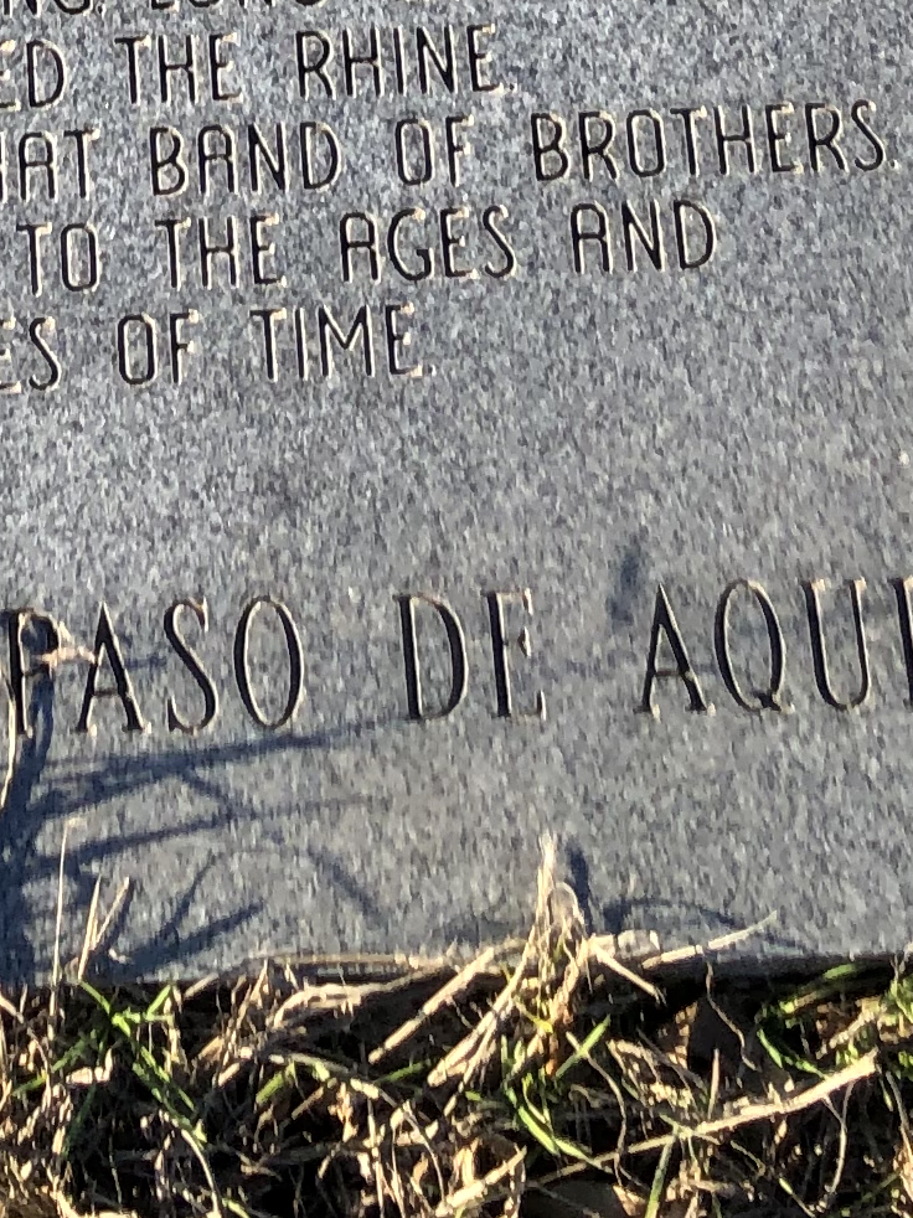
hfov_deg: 12.6
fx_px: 4046
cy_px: -1270
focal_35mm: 115
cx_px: -176
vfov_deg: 14.2
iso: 20
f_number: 1.8
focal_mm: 3.99
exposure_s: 1/540
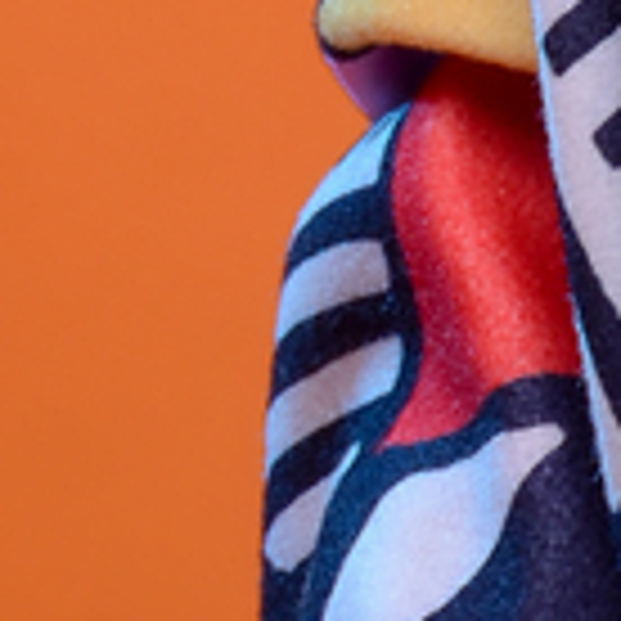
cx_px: 1804
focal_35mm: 704
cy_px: -1904
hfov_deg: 2.5
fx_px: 14289
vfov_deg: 2.4
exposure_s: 1/100
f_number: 8
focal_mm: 62
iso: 125
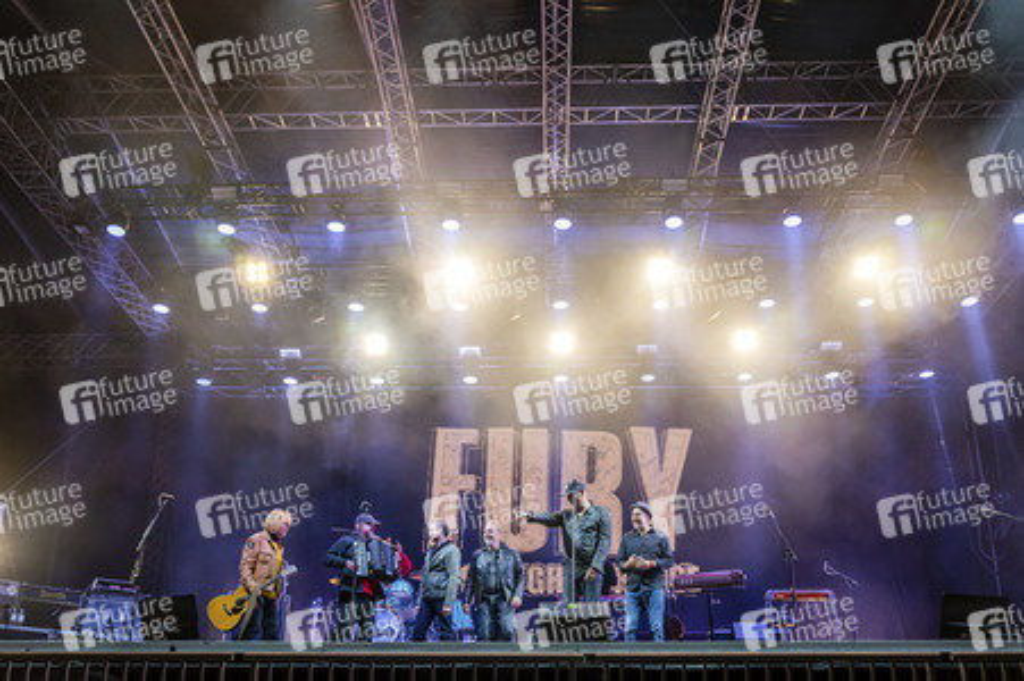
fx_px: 711
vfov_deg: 51.2
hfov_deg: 71.5
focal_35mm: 25
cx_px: 512
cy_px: 340
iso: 1250
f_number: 7.1
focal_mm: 25
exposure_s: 1/320
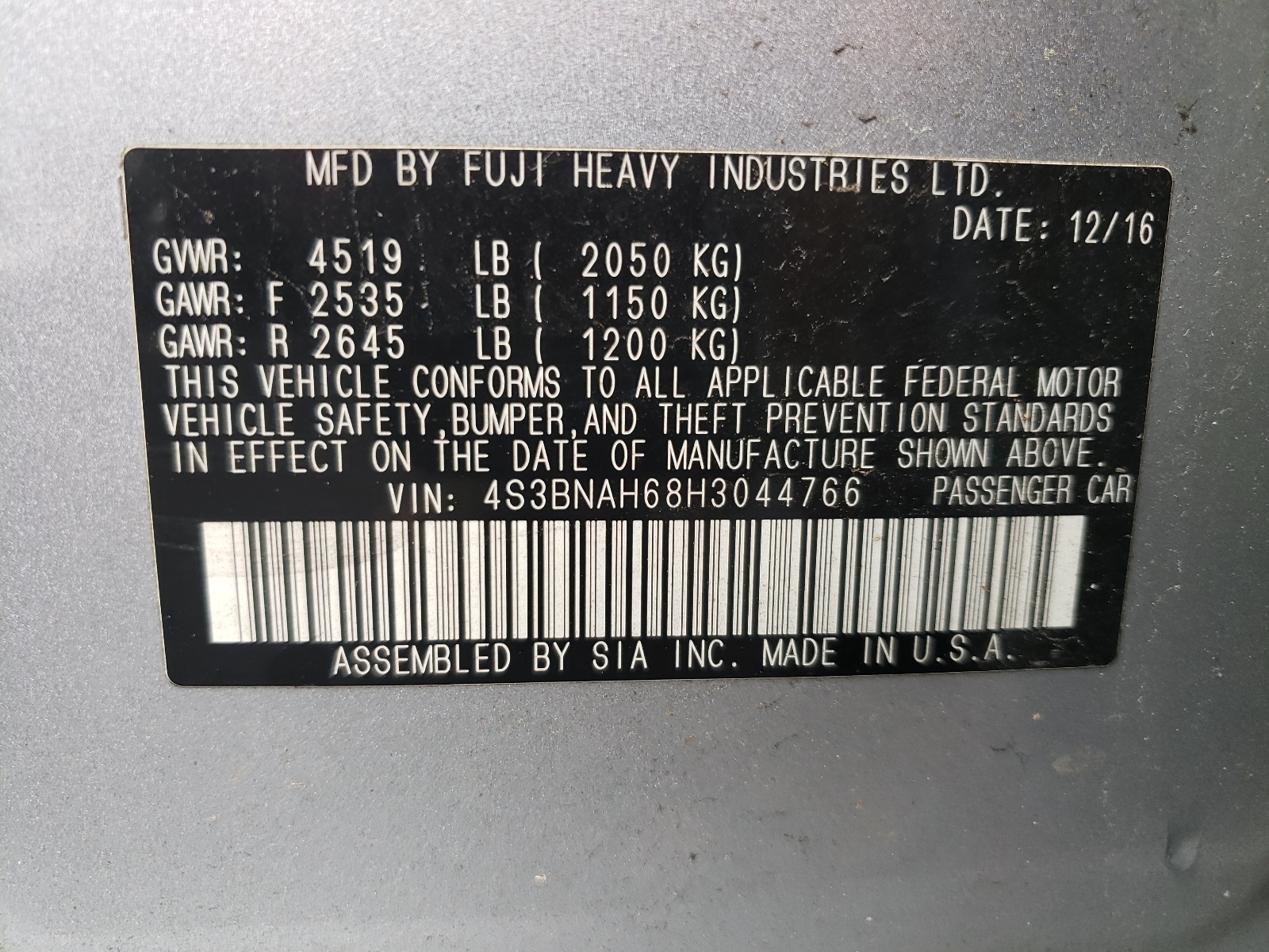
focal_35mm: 26
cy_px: 476
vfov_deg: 53.1
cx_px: 634
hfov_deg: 67.3
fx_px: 953
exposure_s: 1/60.2
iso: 64
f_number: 1.5
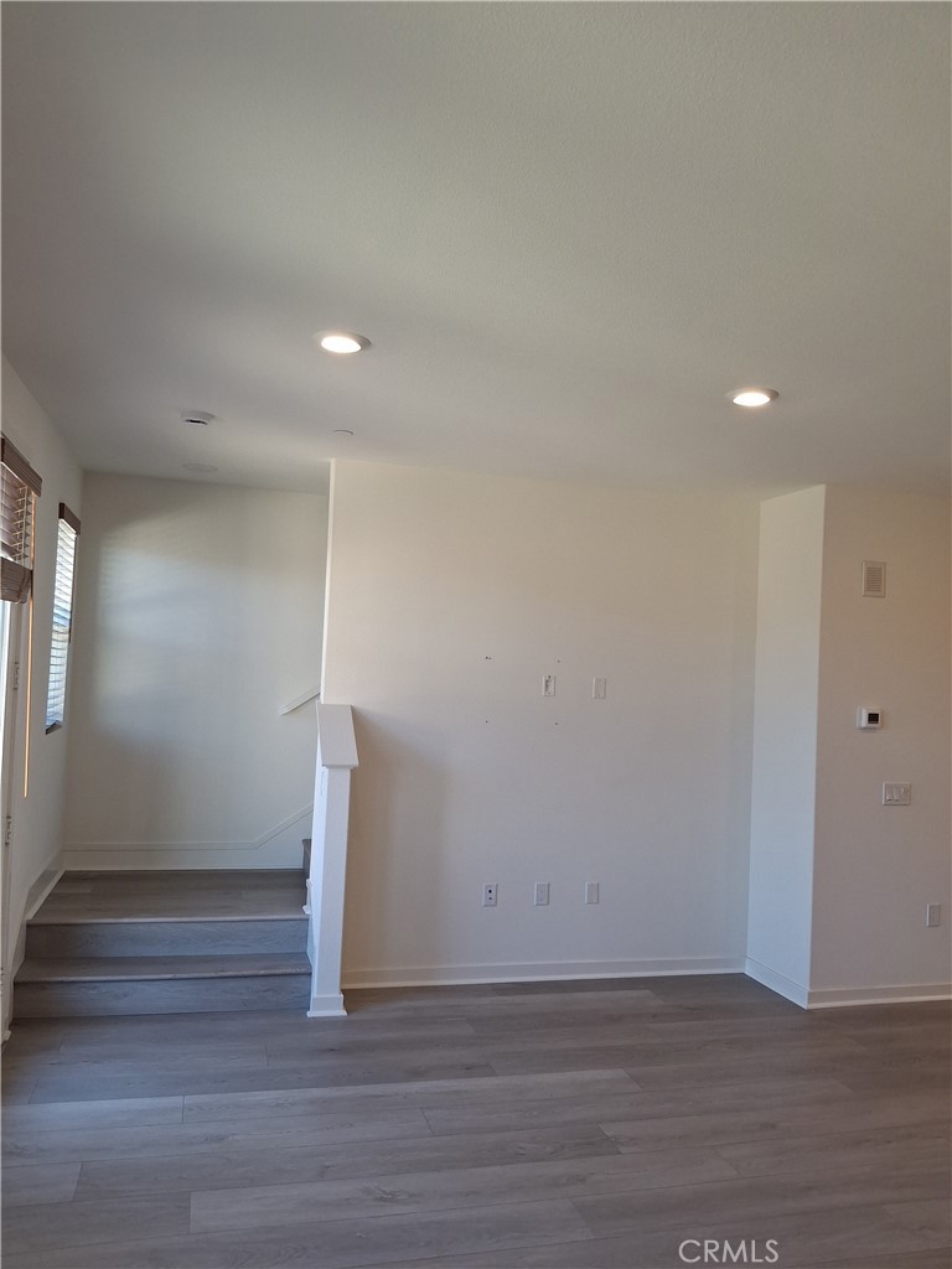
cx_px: 476
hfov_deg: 54.9
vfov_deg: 69.4
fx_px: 917
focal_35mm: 25
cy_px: 634
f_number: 1.8
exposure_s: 1/120
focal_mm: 4.69
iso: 125
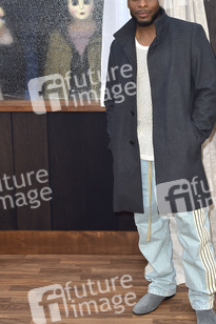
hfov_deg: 26.0
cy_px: 142
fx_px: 468
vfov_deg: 38.1
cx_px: 113
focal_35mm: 52
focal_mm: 40
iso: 400
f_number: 6.3
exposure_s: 1/250
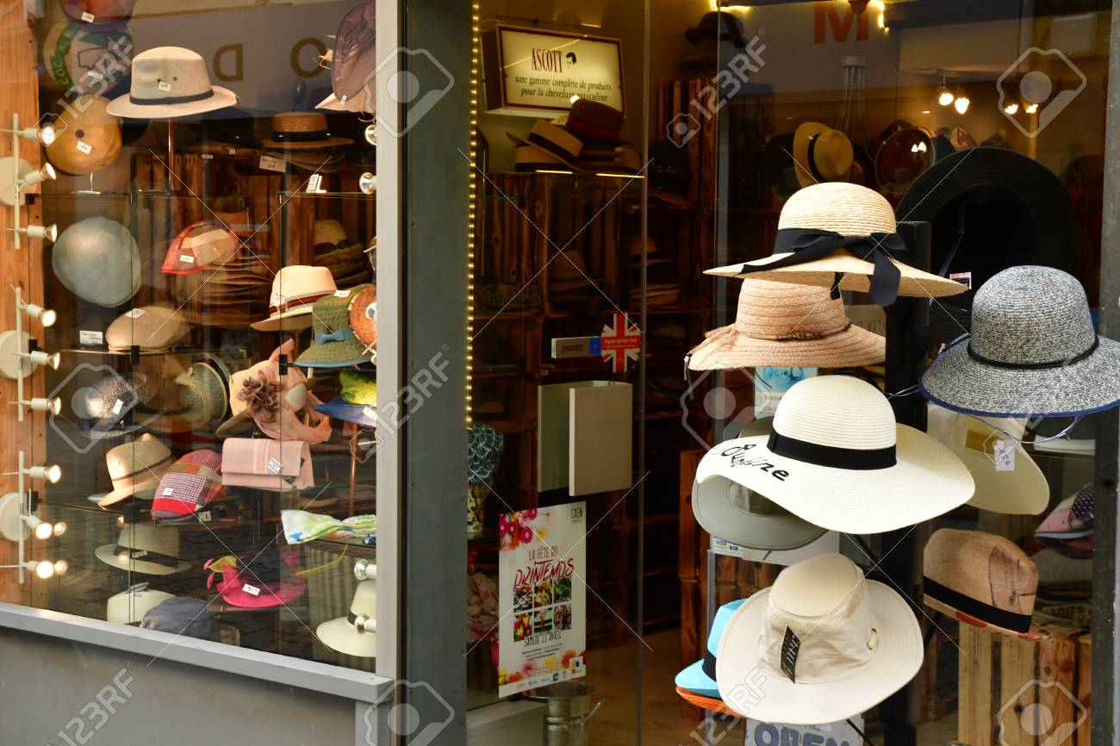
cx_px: 560
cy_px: 373
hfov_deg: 33.4
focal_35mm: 60
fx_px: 1866
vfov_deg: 22.6
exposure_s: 1/100
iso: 1250
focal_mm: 40
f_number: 13
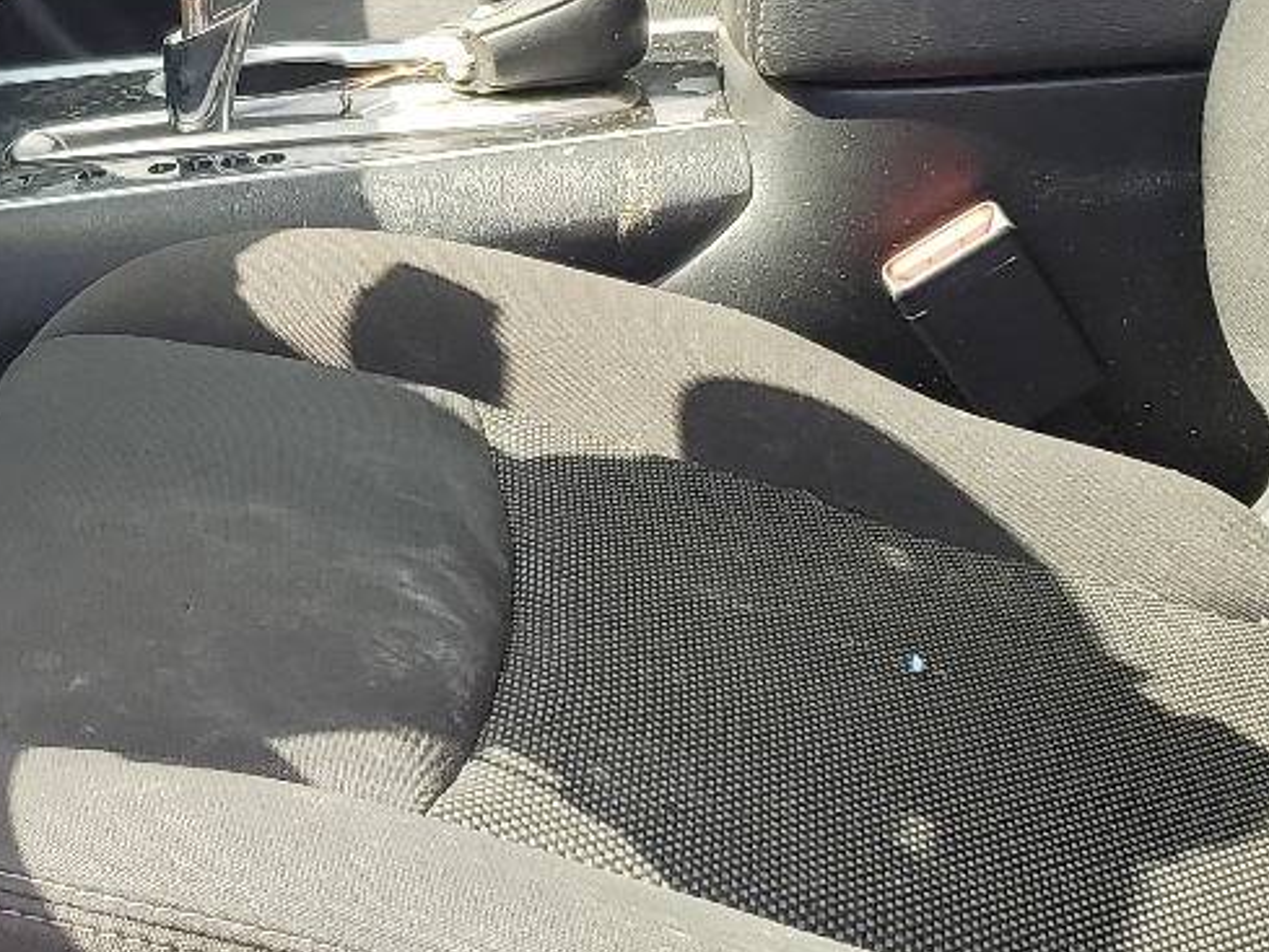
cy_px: 319
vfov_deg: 17.3
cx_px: 125
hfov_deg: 22.5
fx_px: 3117
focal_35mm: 85
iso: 50
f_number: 1.5
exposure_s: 1/357
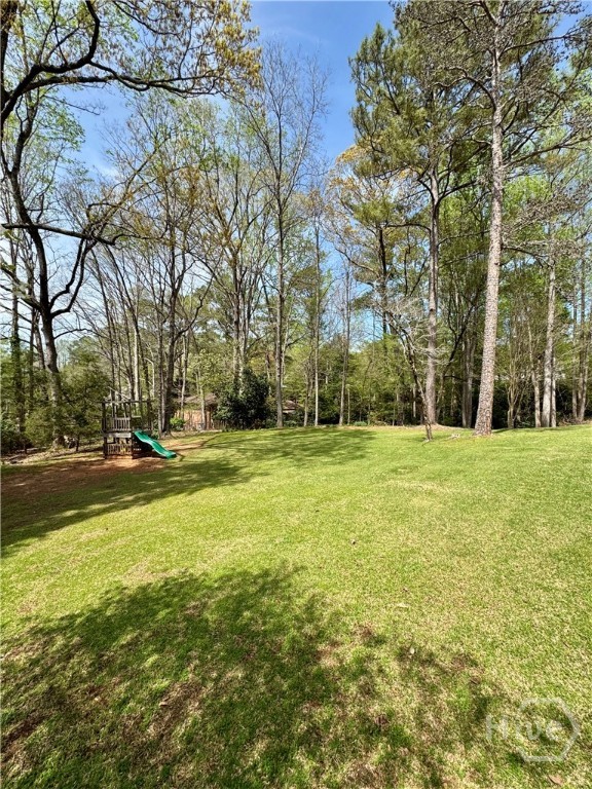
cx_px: 296
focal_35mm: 14
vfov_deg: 102.1
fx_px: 319
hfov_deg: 85.7
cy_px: 394
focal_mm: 2.22
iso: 40
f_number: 2.2
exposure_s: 1/1063
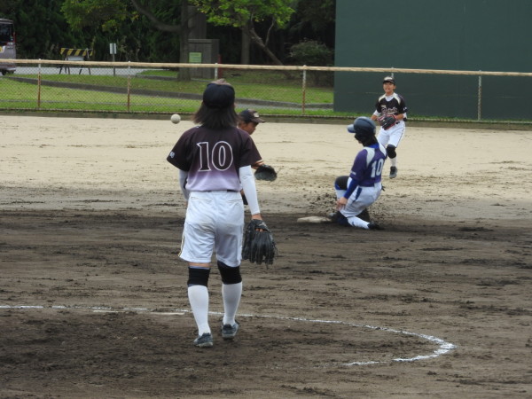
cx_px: 266
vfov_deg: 6.8
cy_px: 200
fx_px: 3381
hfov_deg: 9.0
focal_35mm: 220
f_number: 5.3
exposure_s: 1/160
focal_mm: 39.4
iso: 100
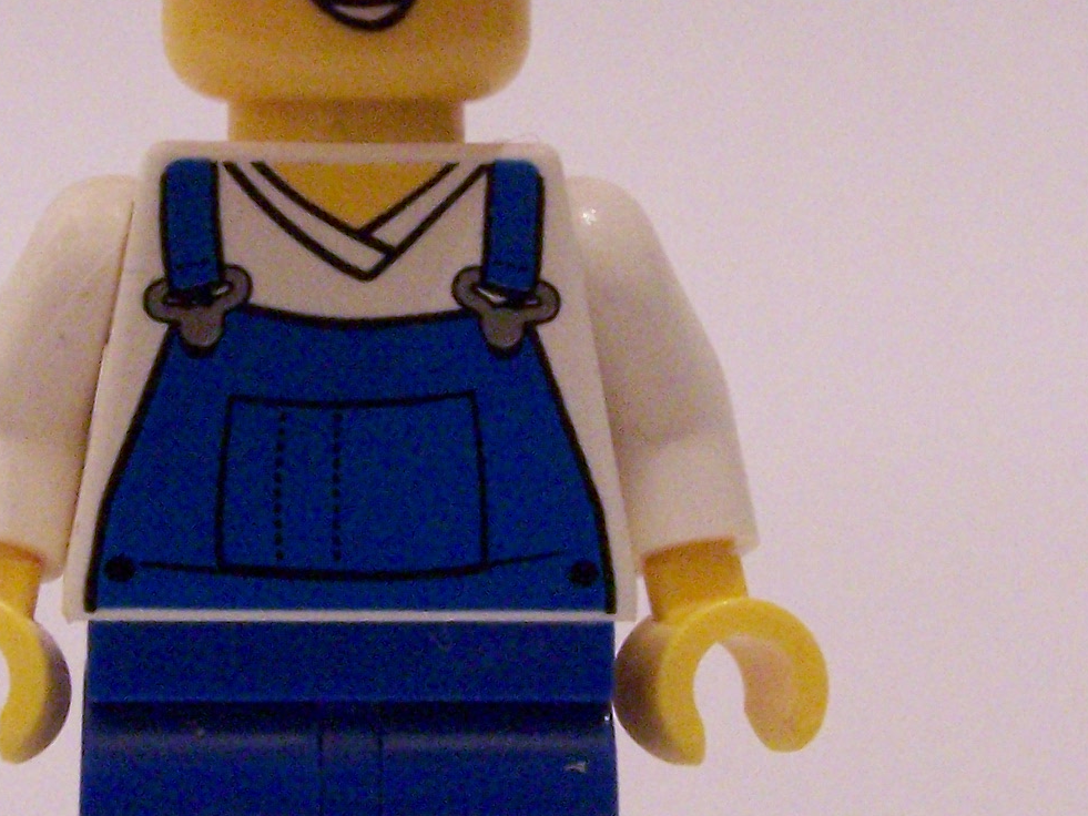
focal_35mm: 147
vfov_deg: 10.1
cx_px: 385
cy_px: 364
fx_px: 4621
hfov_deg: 13.4
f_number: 6.3
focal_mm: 9.3
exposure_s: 1/6
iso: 400
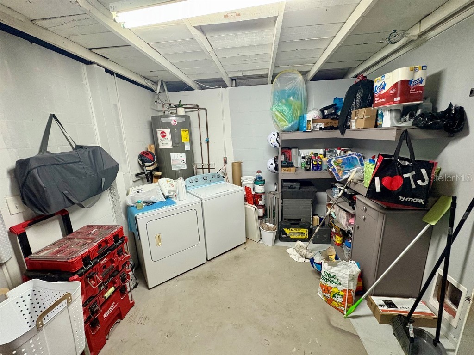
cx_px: 237
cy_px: 178
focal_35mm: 14
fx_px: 192
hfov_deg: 102.1
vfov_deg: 85.7
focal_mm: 2.22
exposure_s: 1/60
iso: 320
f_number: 2.2
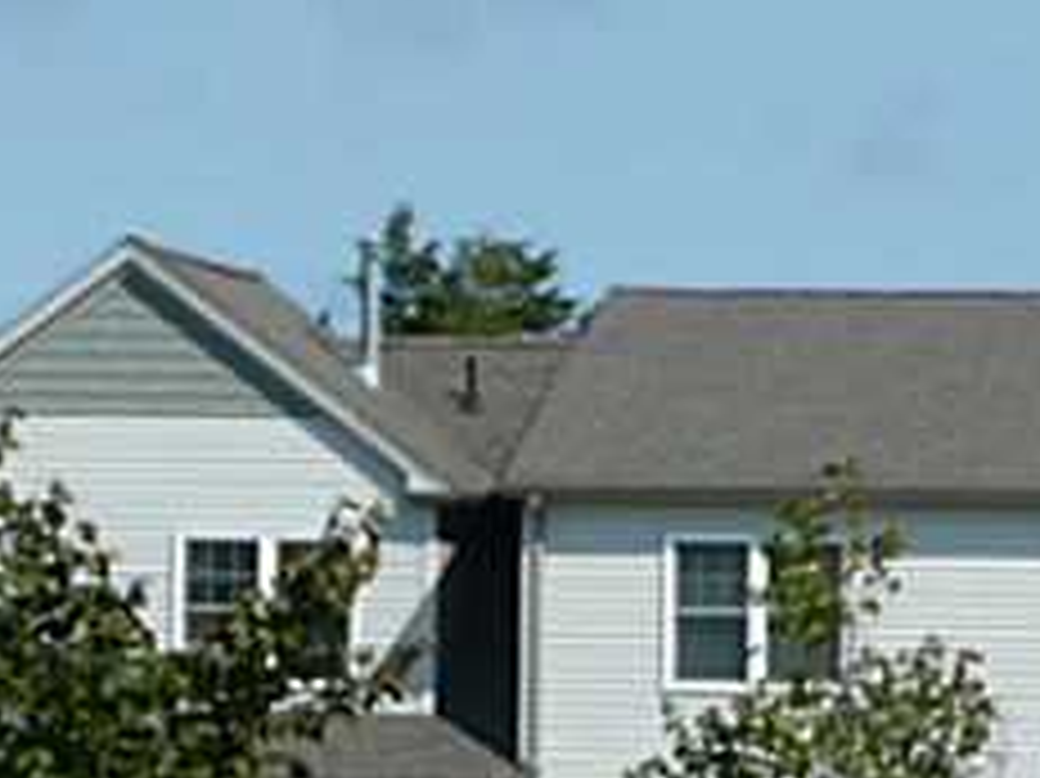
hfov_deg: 4.0
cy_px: 769
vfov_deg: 3.0
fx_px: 14684
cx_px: 1459
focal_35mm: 489
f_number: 4.8
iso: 100
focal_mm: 23.1
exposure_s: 1/640
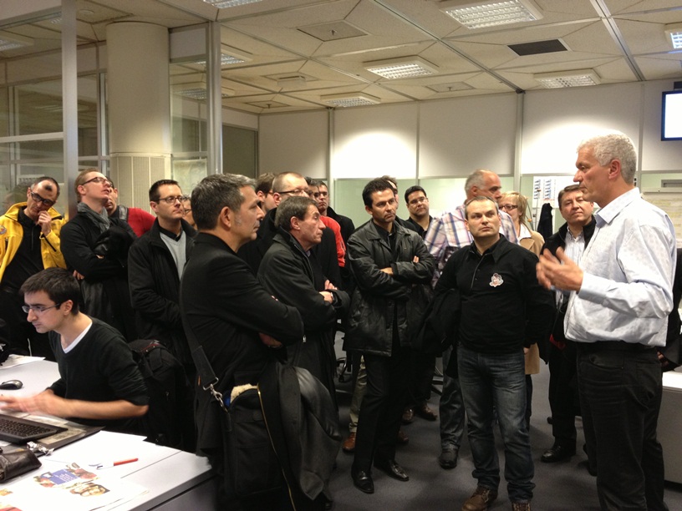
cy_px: 256
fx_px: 690
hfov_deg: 52.6
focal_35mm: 35
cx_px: 341
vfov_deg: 40.7
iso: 160
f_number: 2.4
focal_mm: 4.28
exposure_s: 1/20
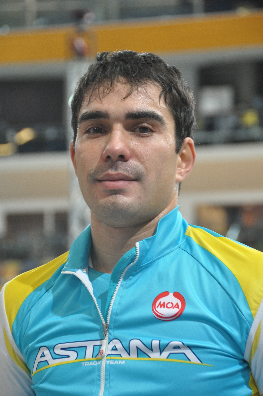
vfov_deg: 14.4
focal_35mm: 142
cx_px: 132
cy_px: 198
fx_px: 1565
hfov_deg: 9.6
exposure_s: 1/50
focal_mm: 95
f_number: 5.3
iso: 800
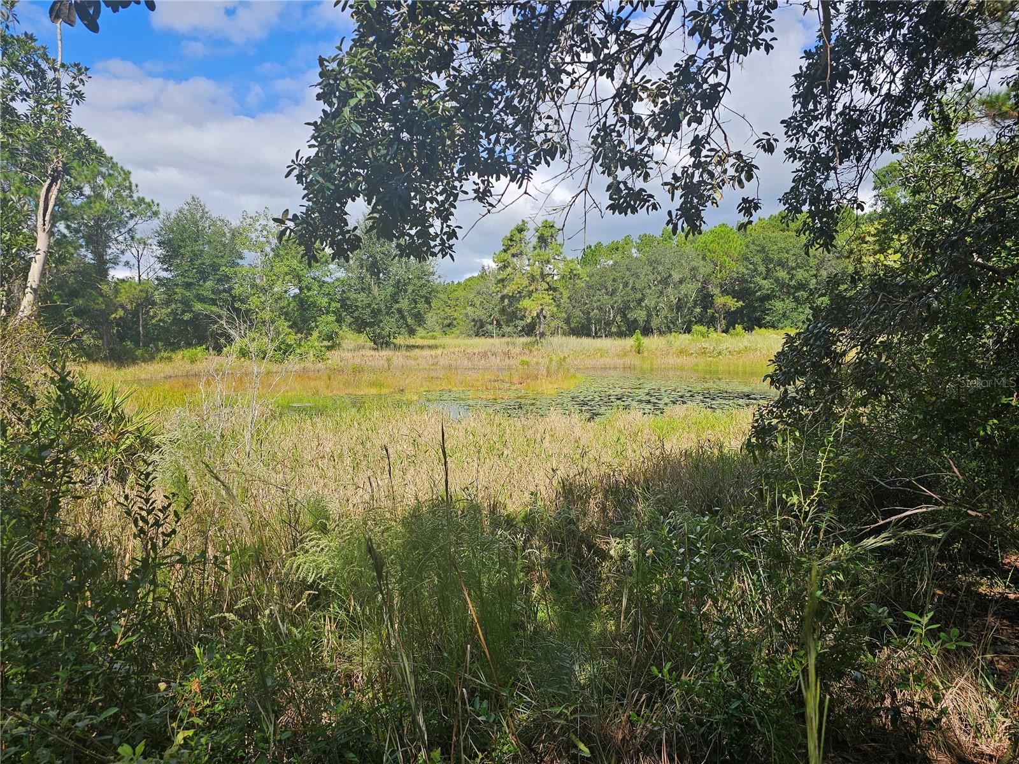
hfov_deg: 73.9
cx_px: 510
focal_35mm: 23
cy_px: 382
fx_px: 677
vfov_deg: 58.9
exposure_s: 1/480
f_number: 1.7
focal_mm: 6.3
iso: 10
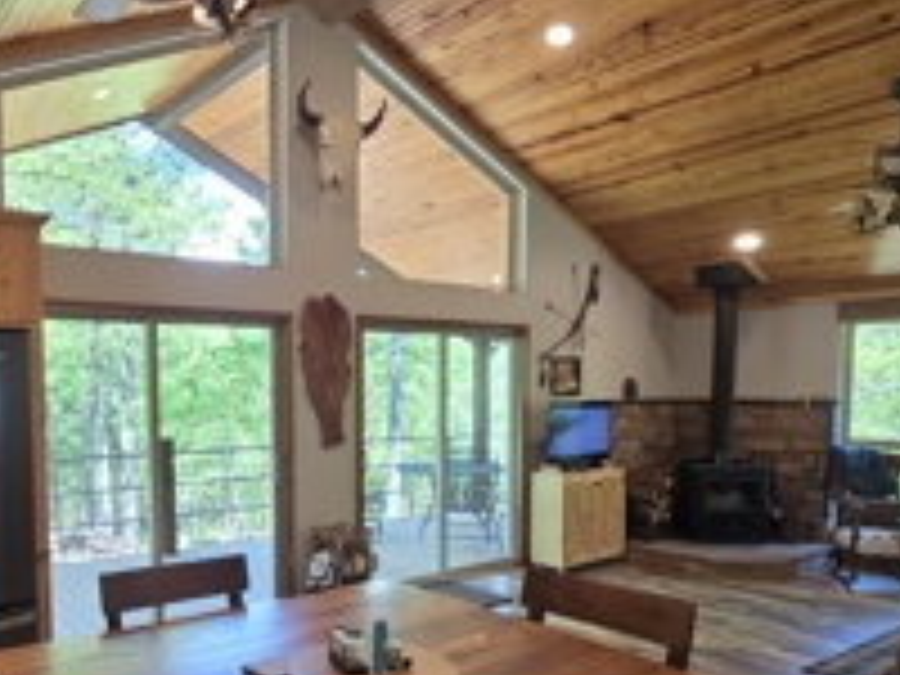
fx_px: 676
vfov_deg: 52.1
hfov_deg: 64.1
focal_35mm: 26
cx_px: 248
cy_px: 446
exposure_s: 1/60
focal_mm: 2.2
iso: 80
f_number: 2.2
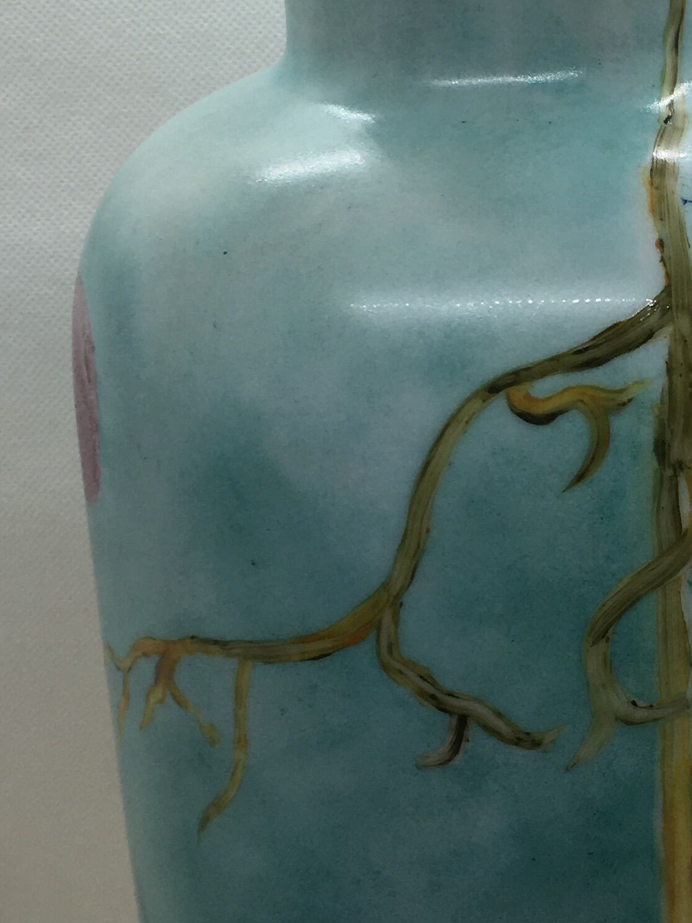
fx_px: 2106
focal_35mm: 79
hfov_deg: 18.5
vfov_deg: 24.7
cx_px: 547
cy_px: 415
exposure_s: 1/434
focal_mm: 4.15
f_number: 2.2
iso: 25
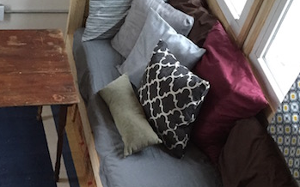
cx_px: 83
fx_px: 540
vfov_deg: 19.2
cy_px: 179
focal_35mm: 66
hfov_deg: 30.7
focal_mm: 4.15
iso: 250
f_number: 2.2
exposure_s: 1/30
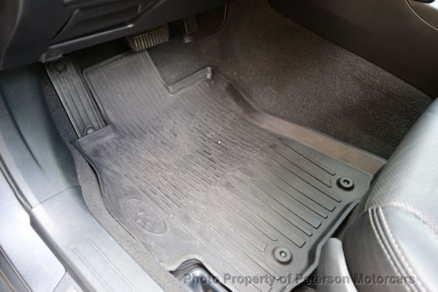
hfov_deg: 63.2
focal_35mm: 29
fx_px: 356
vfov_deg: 44.6
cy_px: 146
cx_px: 219
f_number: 3.8
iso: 320
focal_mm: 19.5
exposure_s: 1/30
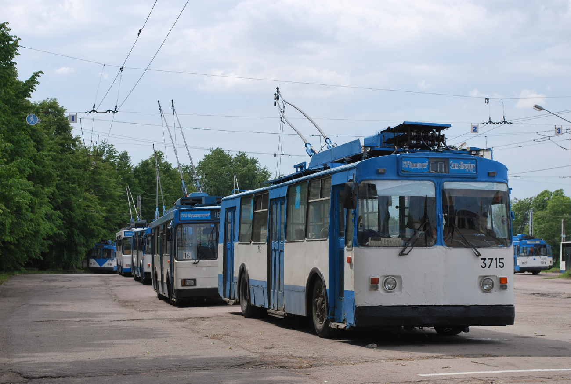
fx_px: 1097
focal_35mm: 69
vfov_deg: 19.8
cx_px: 286
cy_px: 192
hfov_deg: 29.2
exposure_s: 1/250
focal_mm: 46
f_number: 8
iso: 100
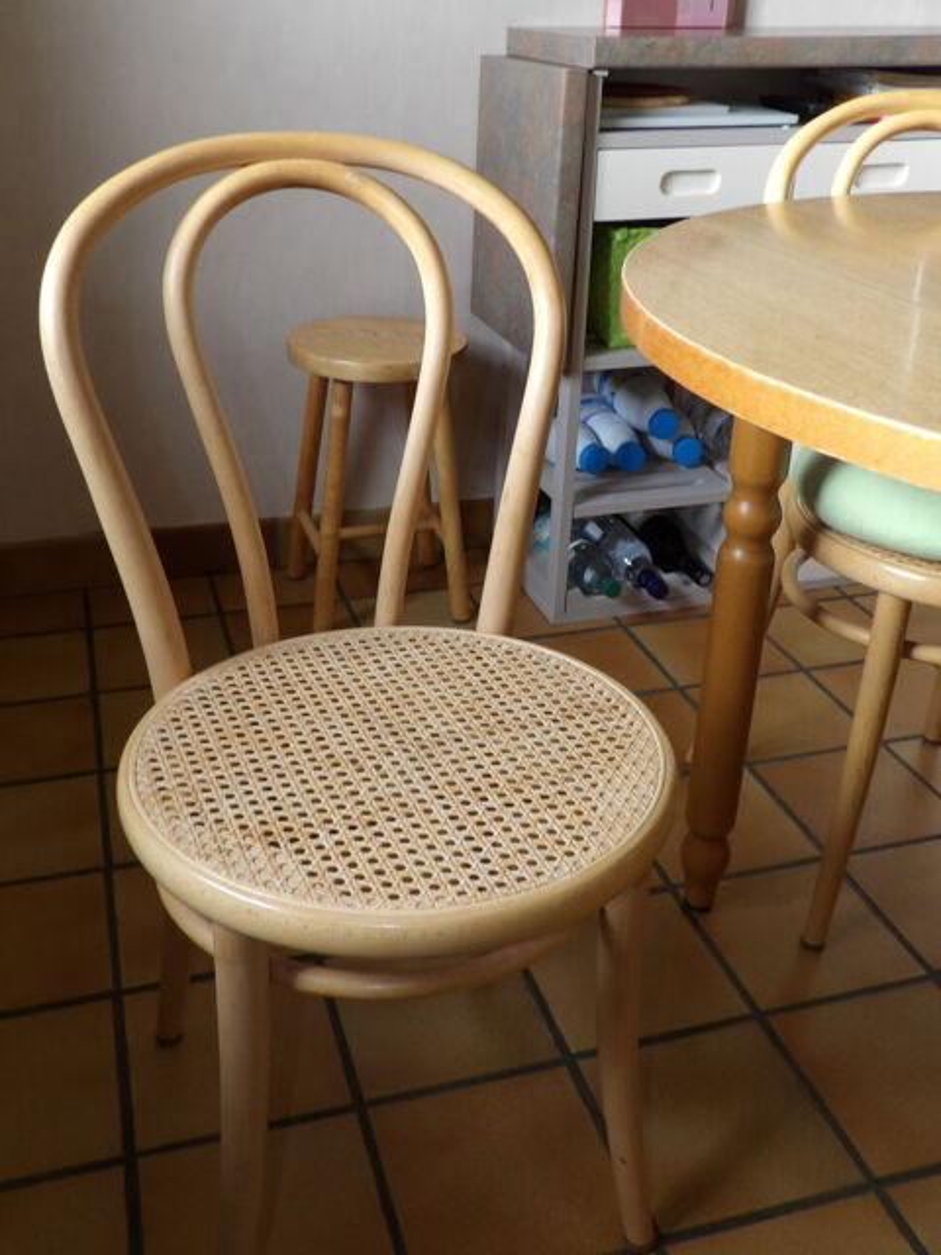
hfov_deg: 42.9
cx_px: 470
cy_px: 628
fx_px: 1196
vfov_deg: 55.4
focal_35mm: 33
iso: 200
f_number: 3.6
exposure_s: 1/34
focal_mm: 5.9
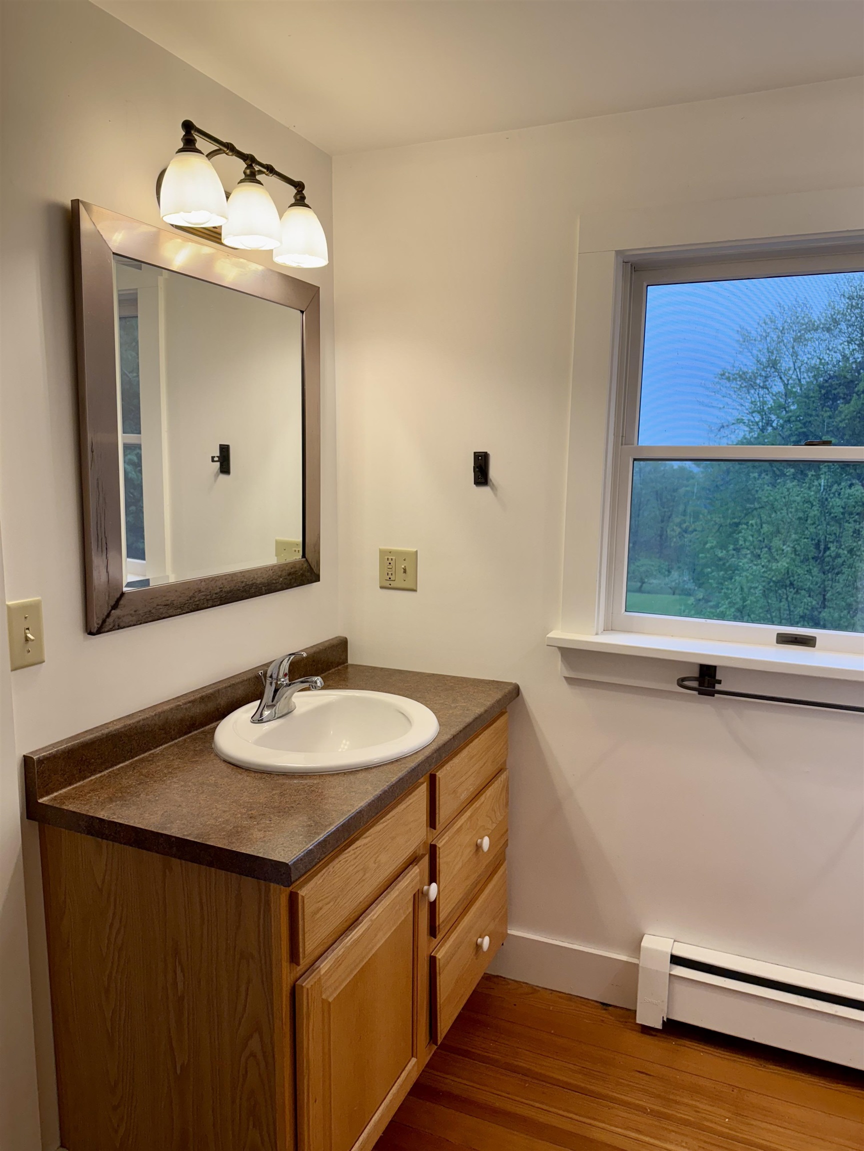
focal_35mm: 24
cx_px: 432
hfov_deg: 56.8
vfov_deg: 71.6
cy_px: 576
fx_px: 799
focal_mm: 6.76
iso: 80
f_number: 1.78
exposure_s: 1/120
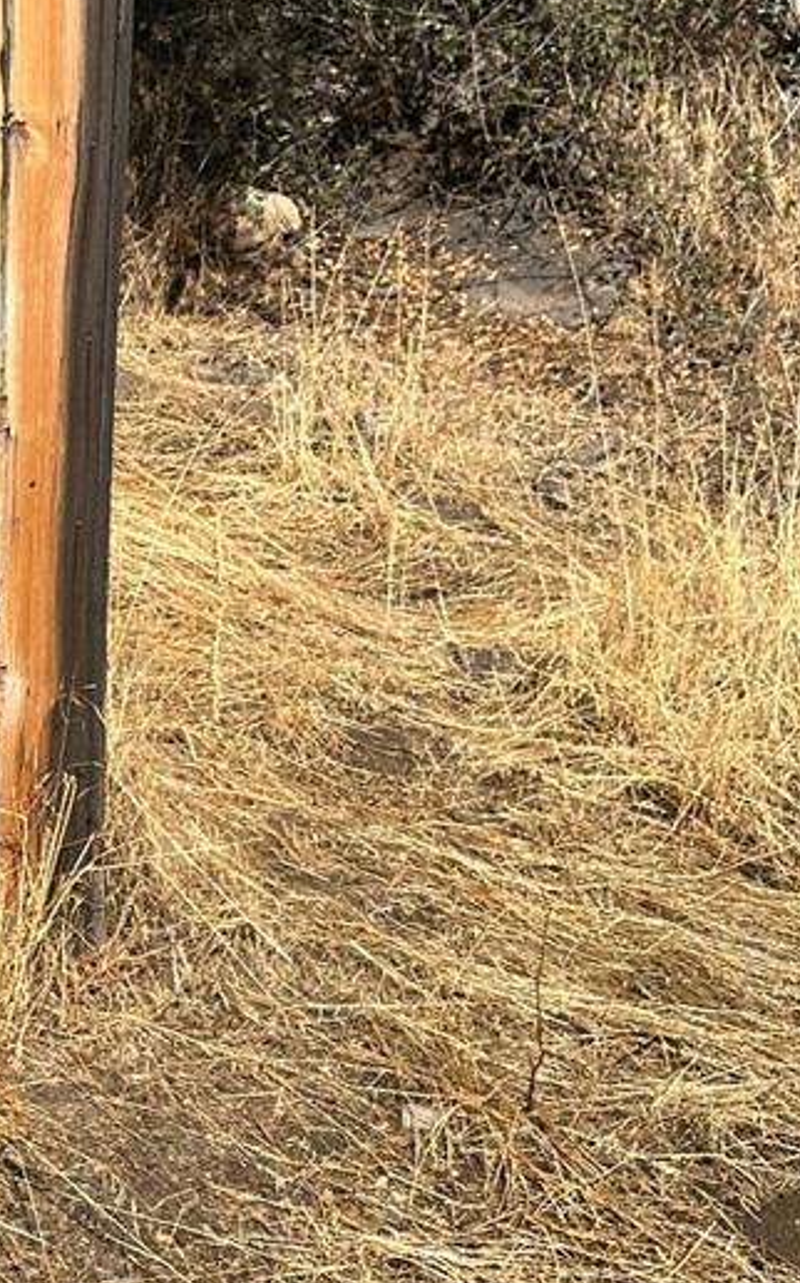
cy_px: 393
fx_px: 2584
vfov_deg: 27.6
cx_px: -538
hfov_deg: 15.6
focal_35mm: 74
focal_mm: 6.86
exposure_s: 1/4545
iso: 80
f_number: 1.78
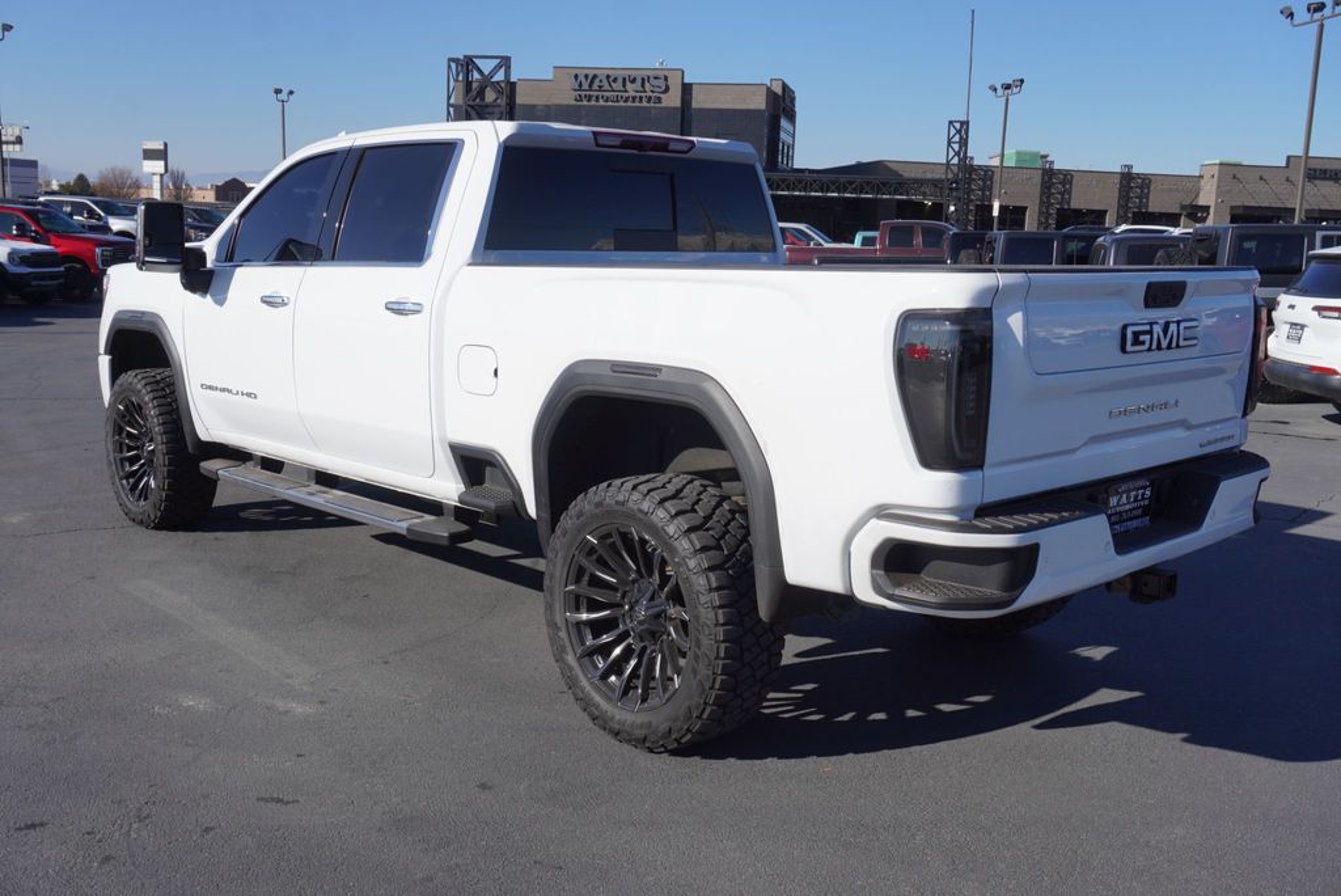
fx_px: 1286
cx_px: 670
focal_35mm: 34
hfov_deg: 55.1
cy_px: 448
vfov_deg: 38.4
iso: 100
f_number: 8
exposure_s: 1/320
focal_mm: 23
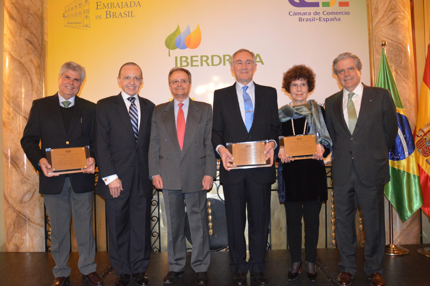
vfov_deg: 47.8
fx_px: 322
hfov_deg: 67.4
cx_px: 215
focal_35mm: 27
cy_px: 143
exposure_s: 1/60
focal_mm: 18
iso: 3200
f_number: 3.5
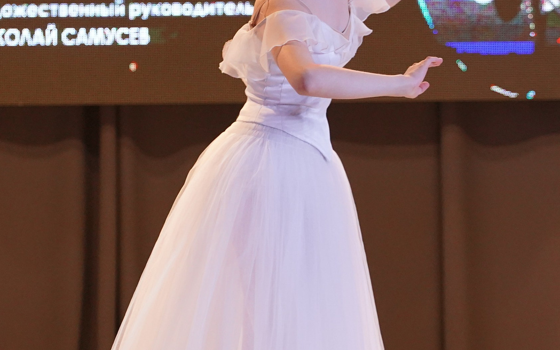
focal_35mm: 281
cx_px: 277
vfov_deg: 4.7
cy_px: 194
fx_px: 4289
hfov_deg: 7.5
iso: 3200
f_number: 4
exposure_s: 1/500
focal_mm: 113
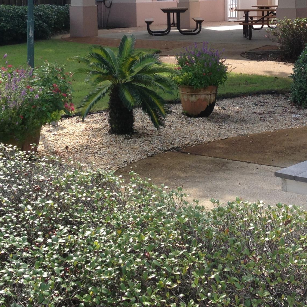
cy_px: 26
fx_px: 773
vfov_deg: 21.9
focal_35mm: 77
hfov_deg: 22.0
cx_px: 270
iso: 50
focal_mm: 4.12
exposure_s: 1/437
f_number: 2.4
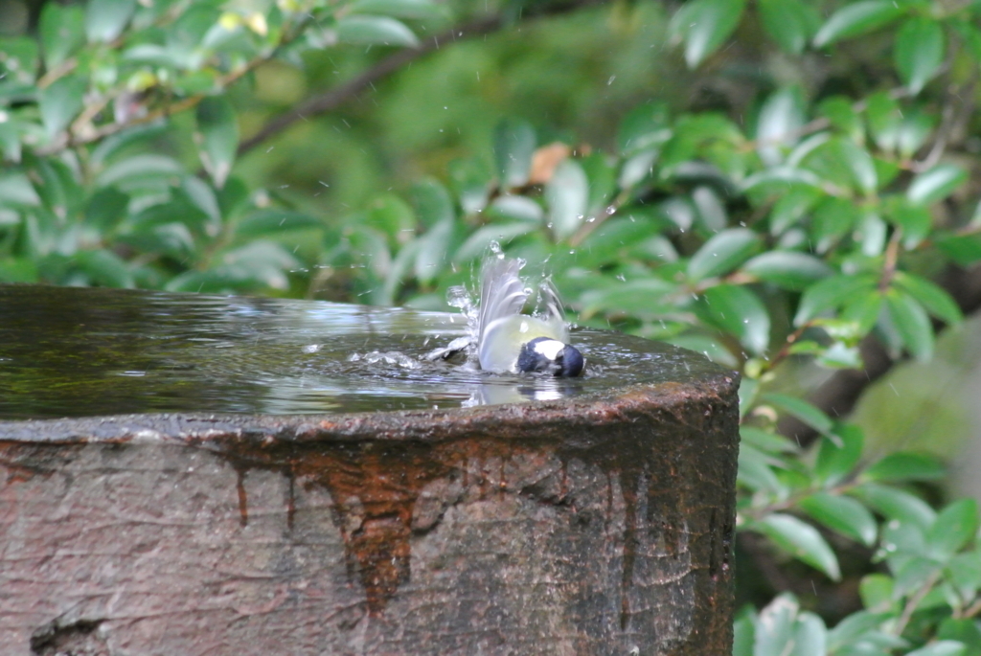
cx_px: 490
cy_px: 328
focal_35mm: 648
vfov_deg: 2.1
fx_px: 17675
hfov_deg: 3.2
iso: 1600
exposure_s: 1/200
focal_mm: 240
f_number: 8
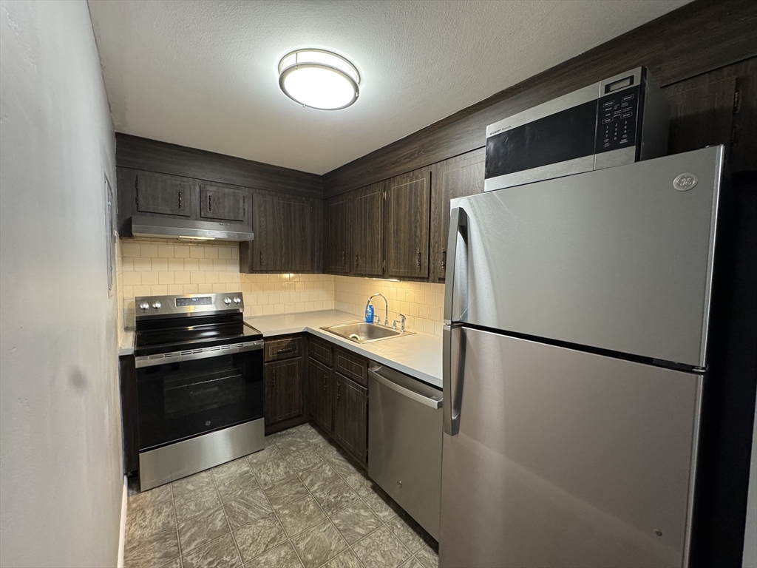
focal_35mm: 14
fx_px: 306
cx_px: 378
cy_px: 284
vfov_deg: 85.7
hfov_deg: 102.1
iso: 250
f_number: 2.2
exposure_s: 1/60
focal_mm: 2.22
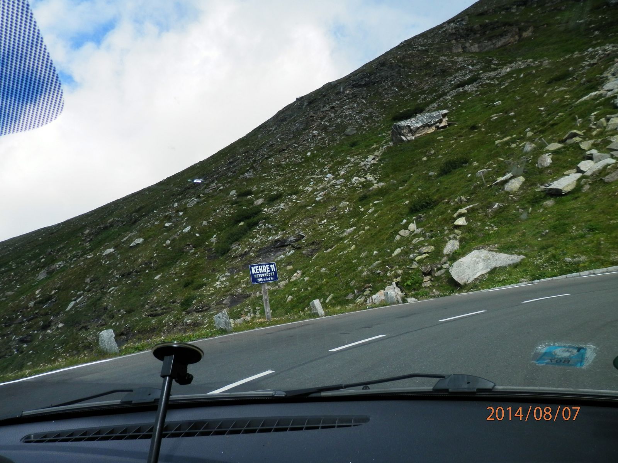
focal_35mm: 25
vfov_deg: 54.9
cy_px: 232
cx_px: 309
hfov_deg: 69.4
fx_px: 446
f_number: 3
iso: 80
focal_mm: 4.5
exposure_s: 1/1000
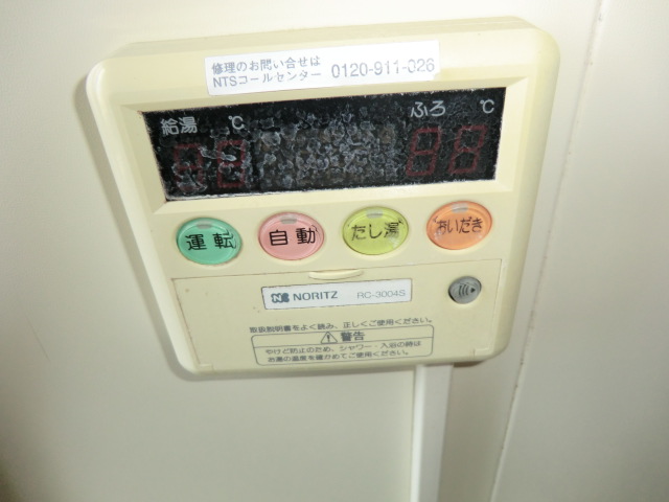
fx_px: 464
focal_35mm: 24
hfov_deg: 71.6
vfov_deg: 56.8
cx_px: 334
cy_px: 251
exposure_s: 1/60
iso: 100
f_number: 3.2
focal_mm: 4.3
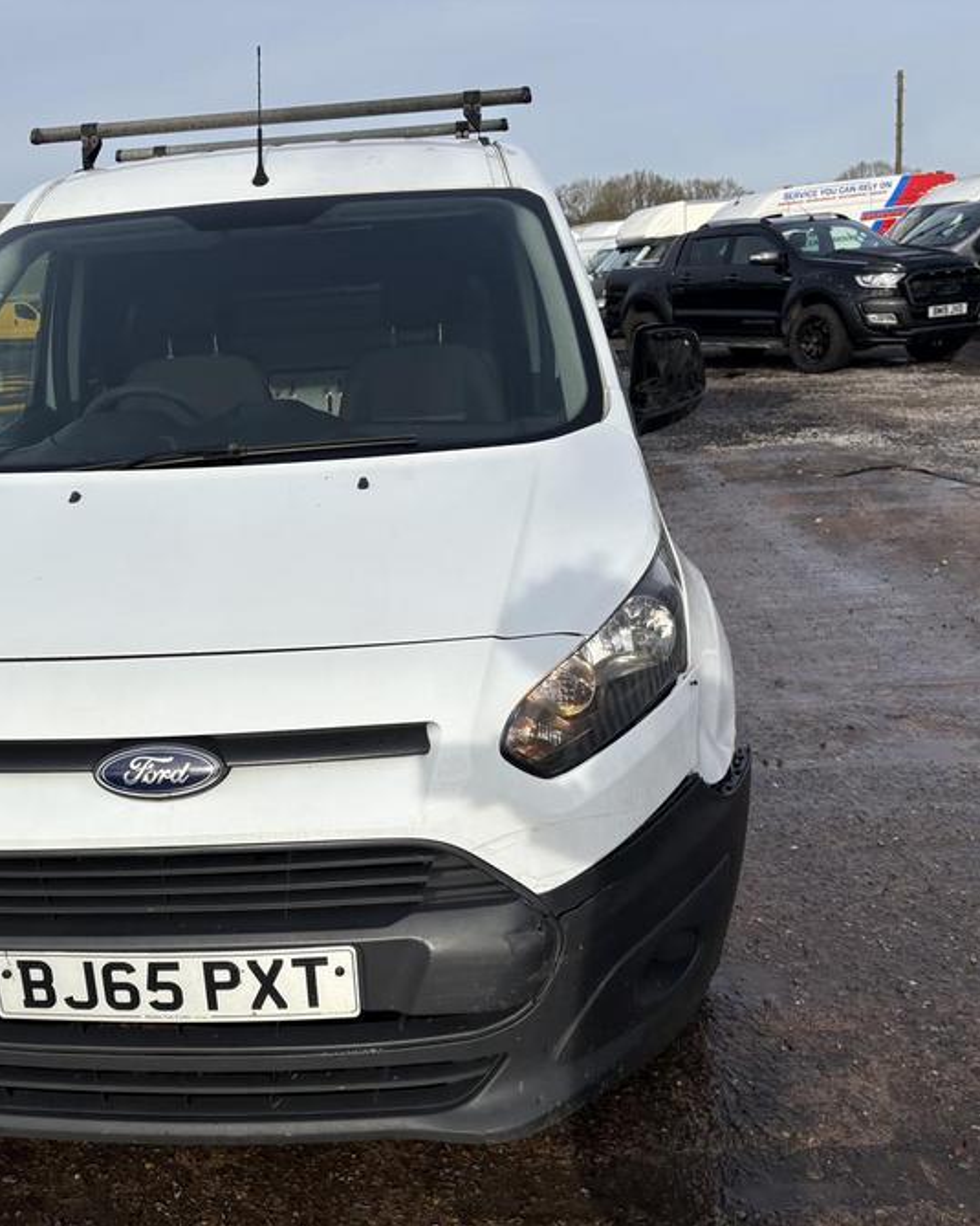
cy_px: 612
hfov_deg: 42.5
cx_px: 291
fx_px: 1233
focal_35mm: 34
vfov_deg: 52.9
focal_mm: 5.96
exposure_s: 1/4950
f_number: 1.6
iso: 50
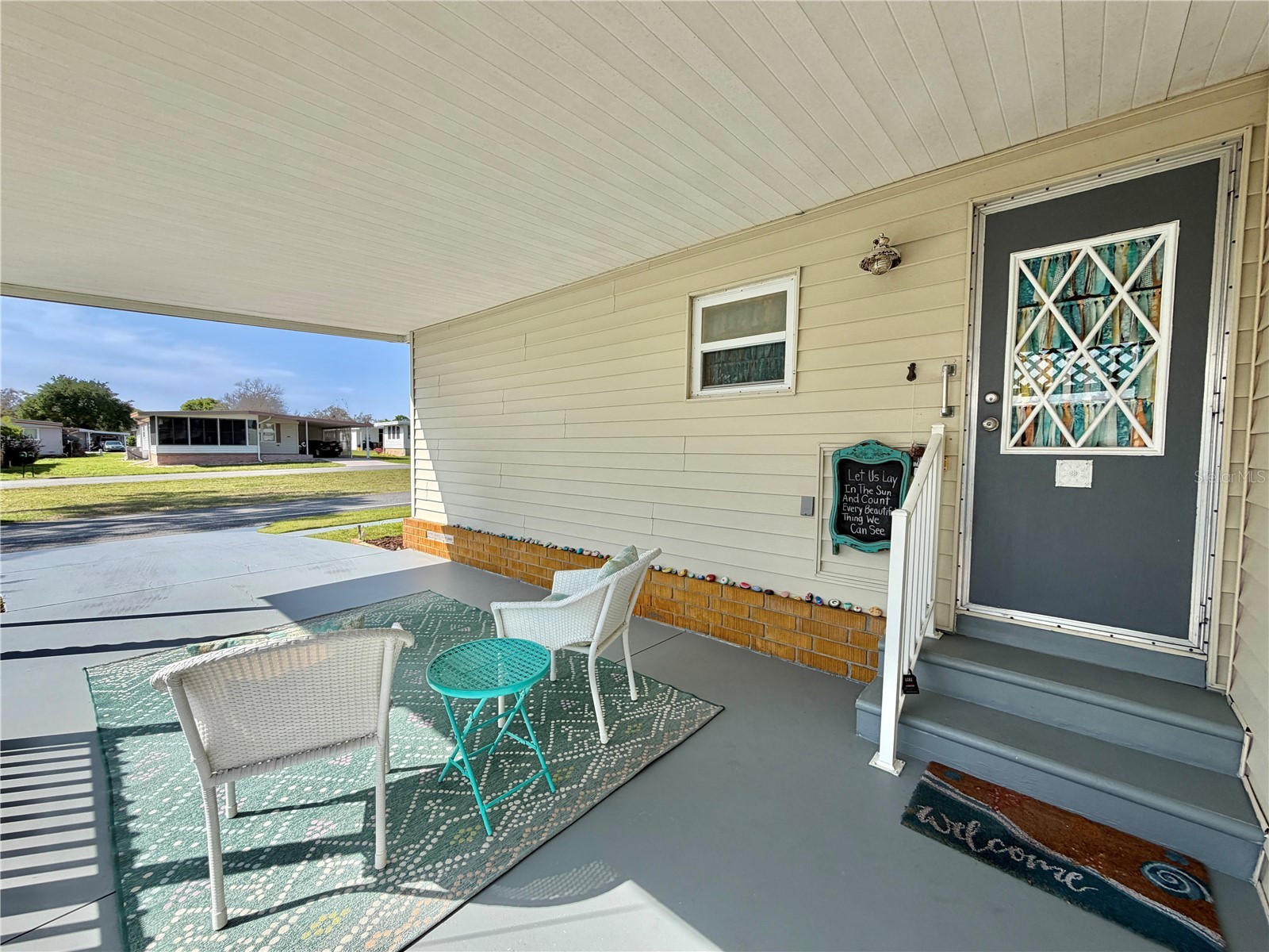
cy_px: 476
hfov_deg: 102.1
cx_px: 634
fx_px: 513
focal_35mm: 14
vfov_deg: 85.7
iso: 40
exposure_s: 1/770
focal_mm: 2.22
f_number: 2.2
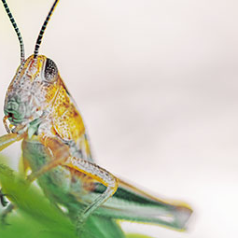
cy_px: 118
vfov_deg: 5.0
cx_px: 34
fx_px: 2723
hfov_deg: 5.0
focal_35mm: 350
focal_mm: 210
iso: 800
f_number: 8.5
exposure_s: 1/1250
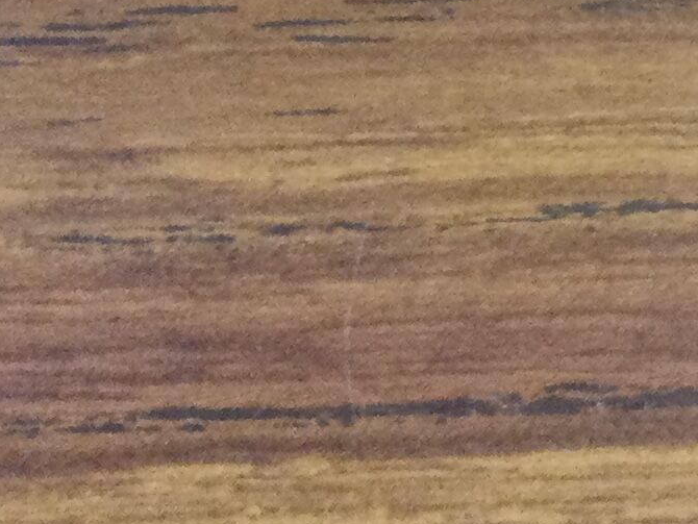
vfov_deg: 9.2
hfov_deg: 12.3
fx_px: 3046
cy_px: -539
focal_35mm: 151
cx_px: 1115
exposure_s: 1/33
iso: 100
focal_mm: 3.3
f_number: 2.4
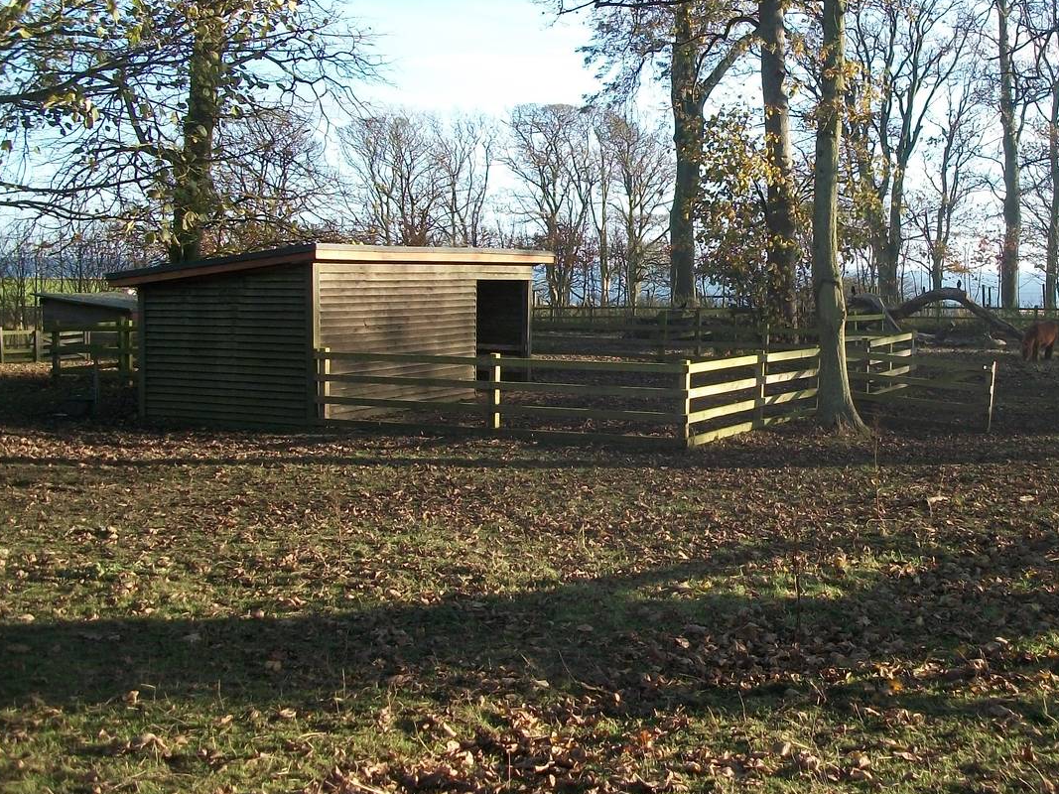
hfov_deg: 39.2
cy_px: 269
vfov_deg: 30.1
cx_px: 705
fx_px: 1468
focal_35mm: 48
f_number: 2.9
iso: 80
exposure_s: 1/320
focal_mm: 5.7
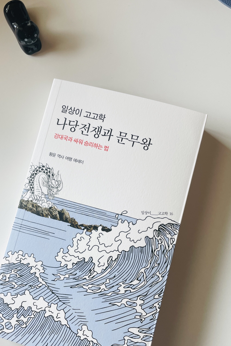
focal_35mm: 35
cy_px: 184
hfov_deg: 37.6
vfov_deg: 54.4
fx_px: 337
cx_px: 83
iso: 64
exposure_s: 1/121
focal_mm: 4.2
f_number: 1.6
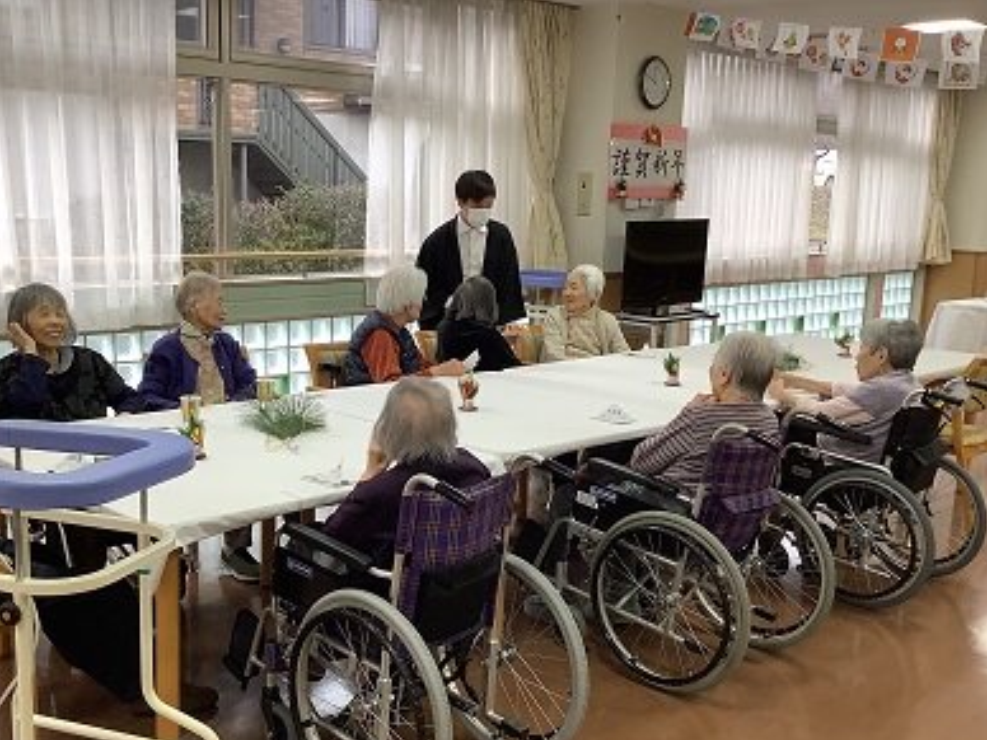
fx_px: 1141
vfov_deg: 35.9
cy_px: 431
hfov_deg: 46.6
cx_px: 407
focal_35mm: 40
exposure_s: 1/60
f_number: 2.4
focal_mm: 3.3
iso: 50
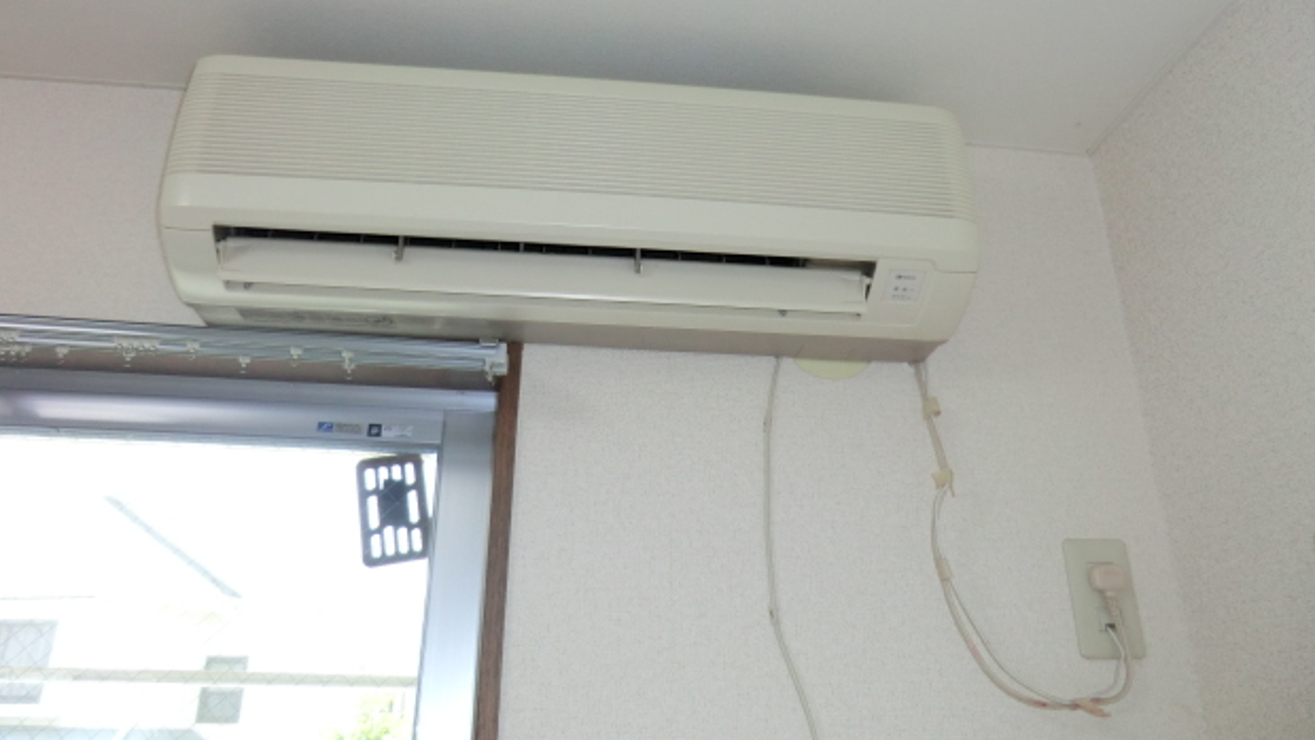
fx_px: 942
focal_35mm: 27
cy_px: 314
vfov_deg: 42.8
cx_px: 655
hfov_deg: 69.9
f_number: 3.2
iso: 160
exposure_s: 1/60
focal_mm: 4.3
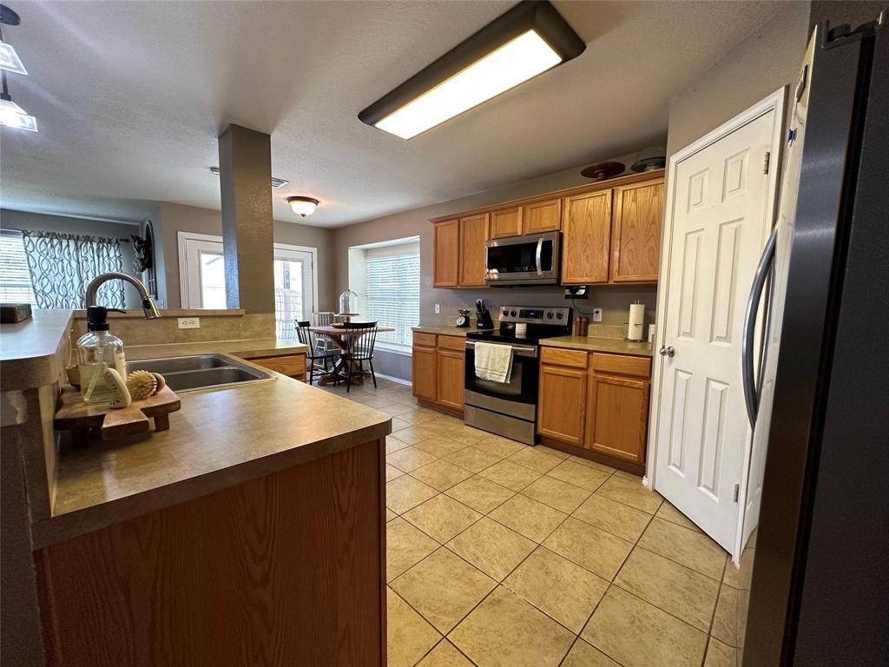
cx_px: 444
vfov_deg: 85.7
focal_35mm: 14
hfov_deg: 102.1
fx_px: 360
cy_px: 334
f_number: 2.2
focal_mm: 2.22
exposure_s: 1/60
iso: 160
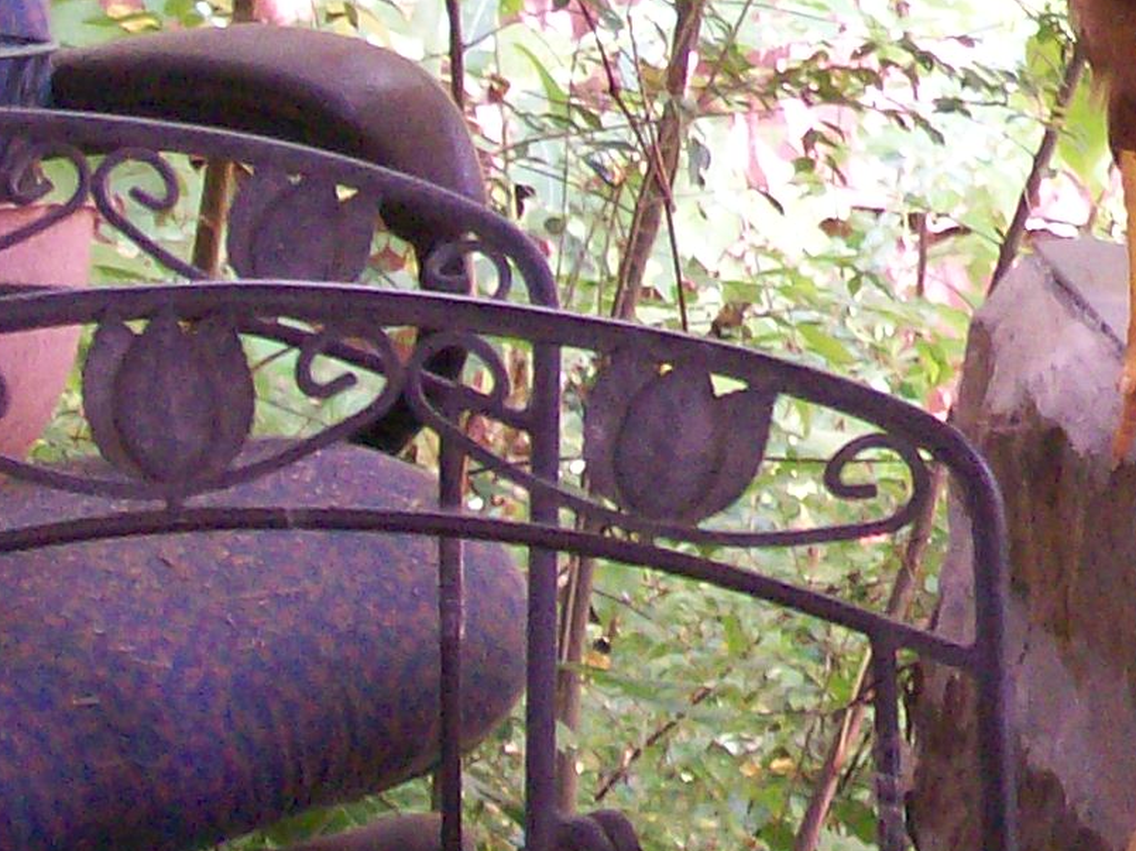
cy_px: -224
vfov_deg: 7.4
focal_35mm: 198
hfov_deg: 9.8
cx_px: 1564
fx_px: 6495
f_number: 3.4
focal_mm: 9.4
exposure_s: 1/35.2
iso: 160
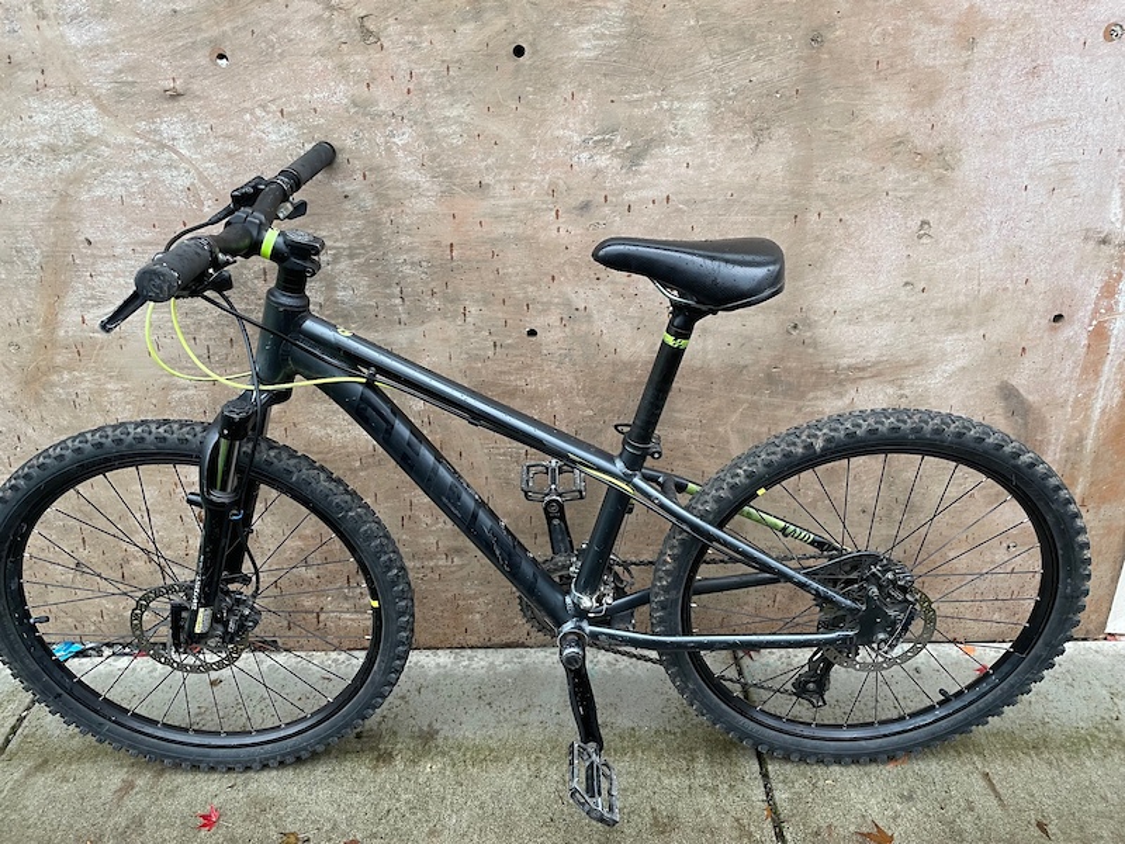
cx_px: 562
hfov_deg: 67.3
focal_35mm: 26
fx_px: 845
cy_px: 422
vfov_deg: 53.1
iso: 160
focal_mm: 4.2
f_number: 1.6
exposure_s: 1/60
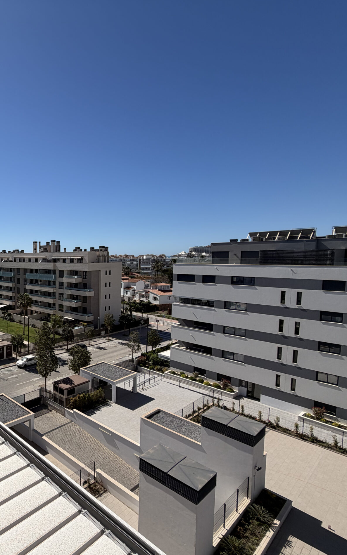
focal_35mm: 20
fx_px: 303
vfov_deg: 85.1
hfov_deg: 48.4
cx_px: -4
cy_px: 279
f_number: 2.2
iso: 20
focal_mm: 2.22
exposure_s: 1/1698
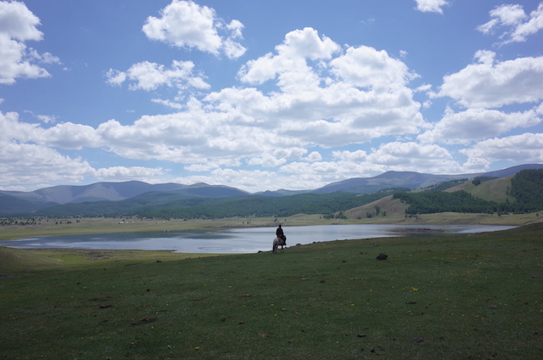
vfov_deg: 46.2
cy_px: 180
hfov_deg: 65.6
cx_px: 272
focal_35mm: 28
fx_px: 421
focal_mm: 18.3
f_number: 5.6
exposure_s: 1/1500
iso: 200
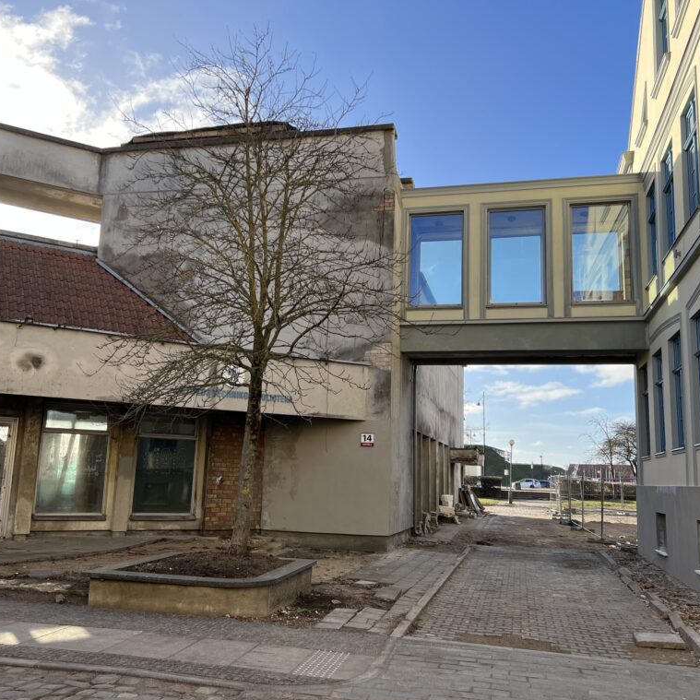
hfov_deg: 52.5
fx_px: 709
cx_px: 341
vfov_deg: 52.5
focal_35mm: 31
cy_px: 353
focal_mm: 5.7
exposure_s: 1/1575
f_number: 1.5
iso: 50
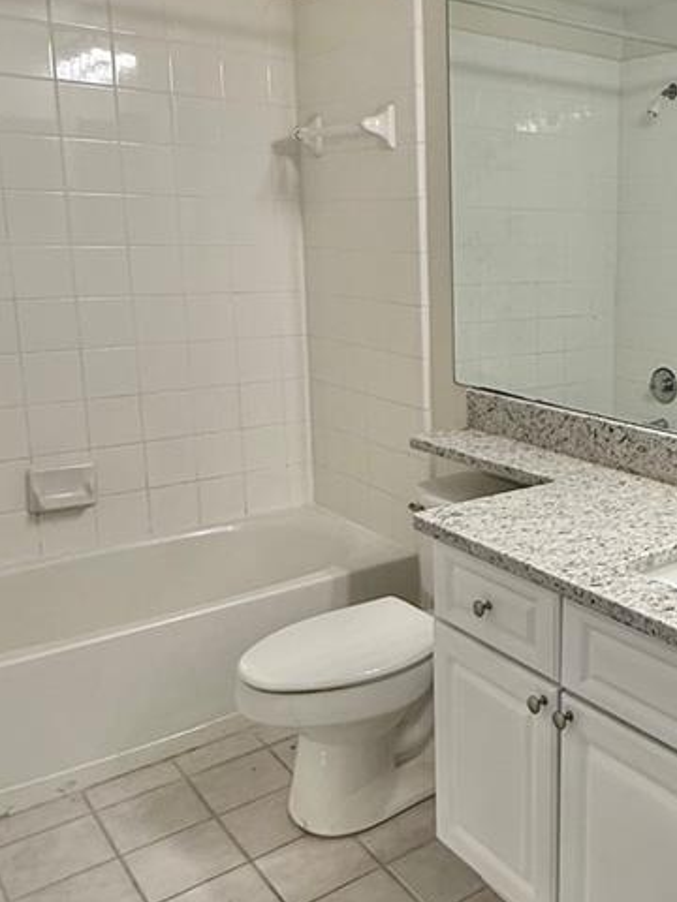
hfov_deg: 37.8
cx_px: 621
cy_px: 412
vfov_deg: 52.6
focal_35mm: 35
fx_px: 913
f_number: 2.2
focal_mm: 2.22
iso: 125
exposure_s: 1/120
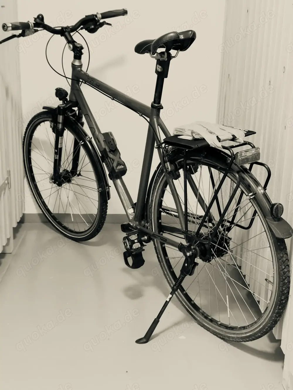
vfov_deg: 39.7
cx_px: 146
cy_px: 195
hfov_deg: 30.3
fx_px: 542
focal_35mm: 48
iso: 500
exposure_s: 1/33
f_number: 1.78
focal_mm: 6.76
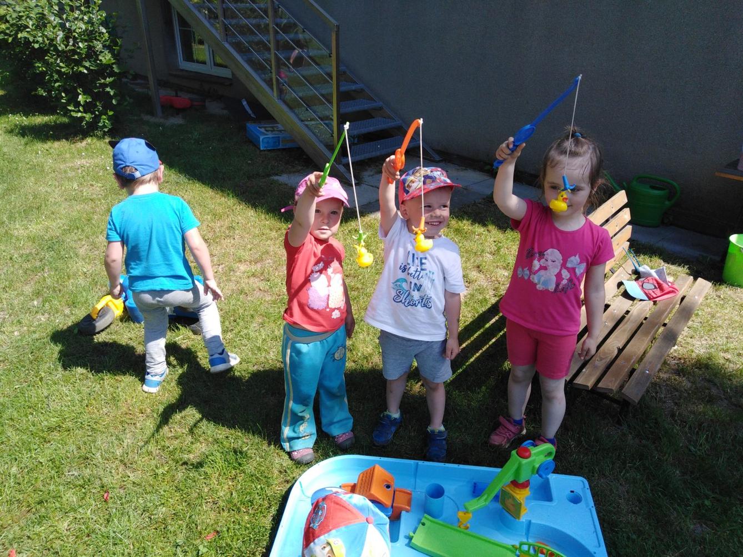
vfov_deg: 53.1
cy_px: 278
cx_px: 372
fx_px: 558
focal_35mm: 26
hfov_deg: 67.3
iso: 100
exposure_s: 1/616
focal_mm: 3.46
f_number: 2.2
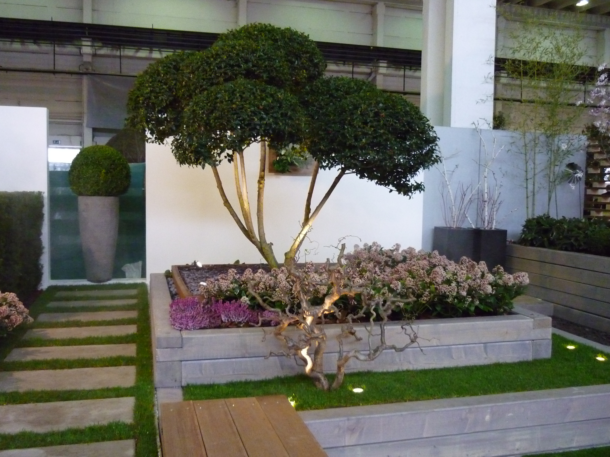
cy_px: 228
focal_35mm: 33
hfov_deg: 55.4
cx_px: 305
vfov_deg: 42.9
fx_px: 582
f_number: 2.8
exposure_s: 1/50
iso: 800
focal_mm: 5.5
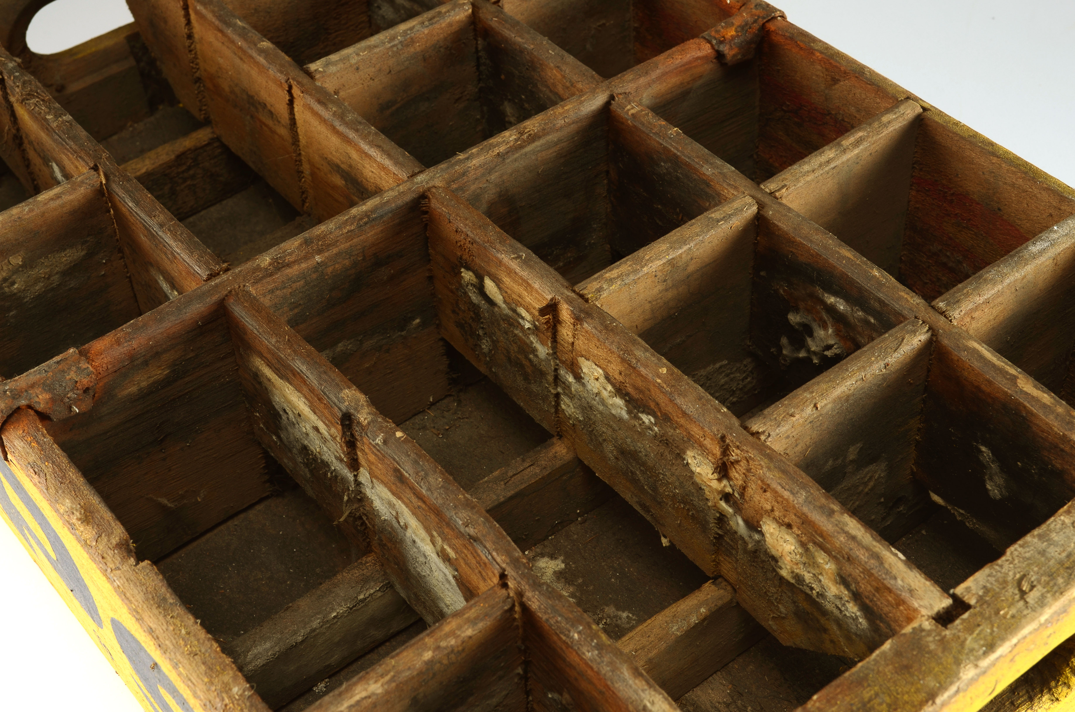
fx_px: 1699
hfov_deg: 35.1
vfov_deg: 23.7
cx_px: 538
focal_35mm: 57
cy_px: 356
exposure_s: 1/80
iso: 100
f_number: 13
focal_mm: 38
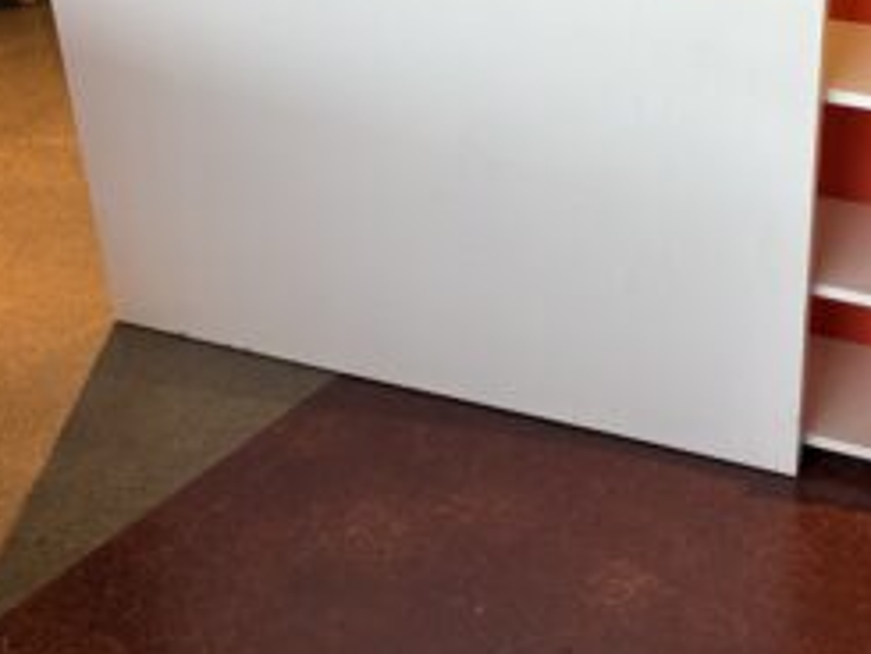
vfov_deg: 26.9
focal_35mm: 53
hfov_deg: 35.0
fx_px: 1334
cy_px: 108
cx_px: 693
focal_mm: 5.96
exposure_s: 1/120
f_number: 1.6
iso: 100
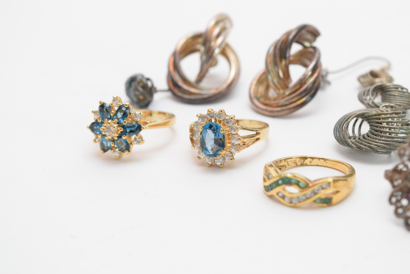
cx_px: 205
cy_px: 137
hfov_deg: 24.6
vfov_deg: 16.6
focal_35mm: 82
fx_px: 940
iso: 720
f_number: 8
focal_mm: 55
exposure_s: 1/60
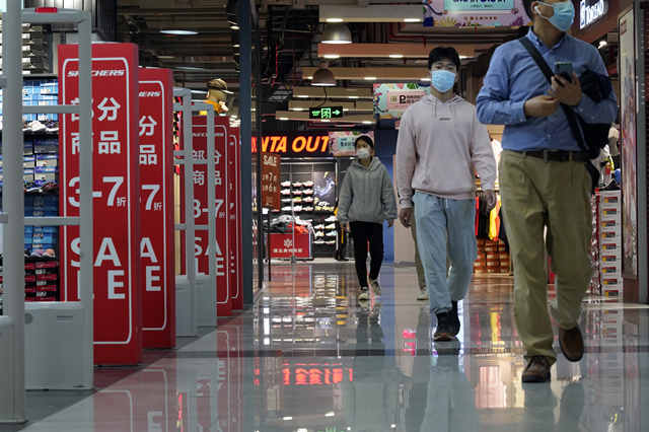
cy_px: 216
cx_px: 324
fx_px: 1892
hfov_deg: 19.5
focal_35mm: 105
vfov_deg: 13.0
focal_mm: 105
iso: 3200
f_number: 8
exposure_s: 1/125
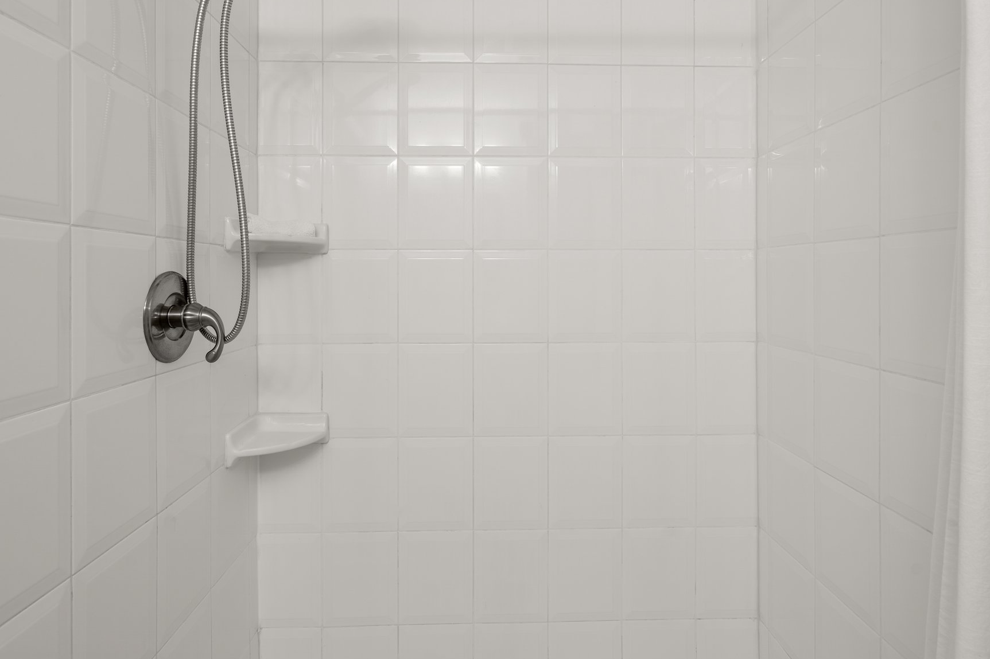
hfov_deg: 86.9
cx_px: 500
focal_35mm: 19
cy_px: 274
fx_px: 522
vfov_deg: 64.1
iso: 100
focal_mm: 16
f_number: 8
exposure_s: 1.6
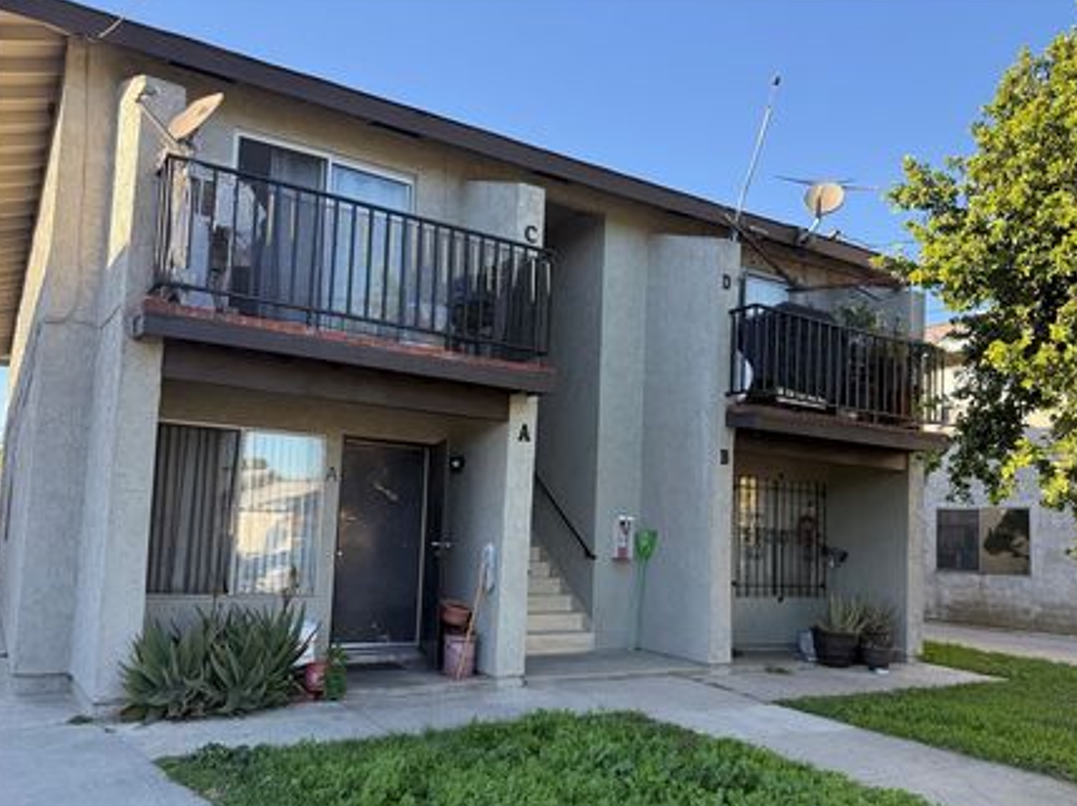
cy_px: 456
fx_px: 870
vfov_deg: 49.5
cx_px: 532
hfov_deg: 63.5
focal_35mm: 28
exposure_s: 1/788
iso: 100
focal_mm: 6.76
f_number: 1.78
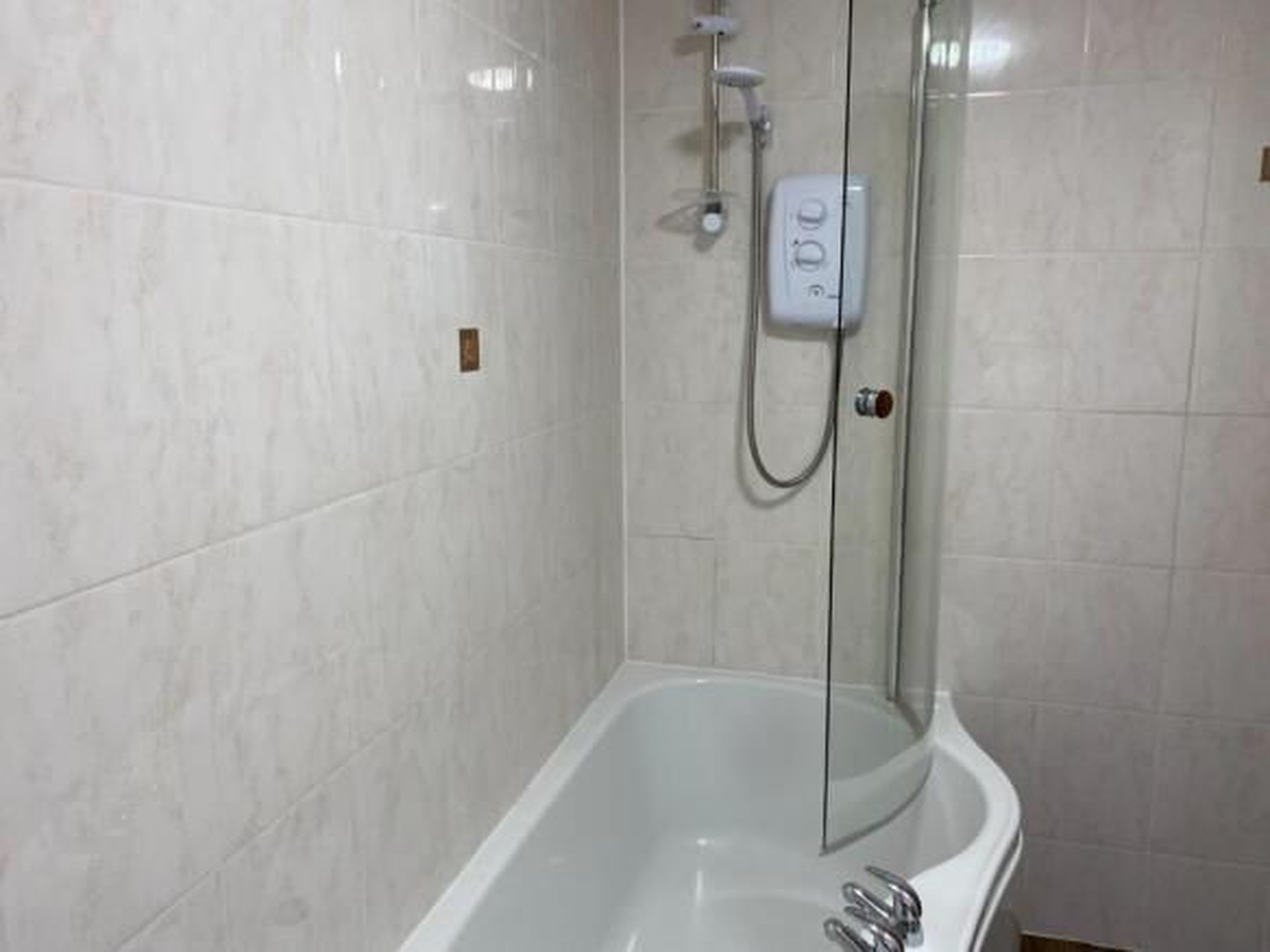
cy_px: 476
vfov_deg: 53.0
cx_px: 635
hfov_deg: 67.3
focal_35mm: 26
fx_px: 954
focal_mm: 4.25
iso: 125
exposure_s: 1/100
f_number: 1.8
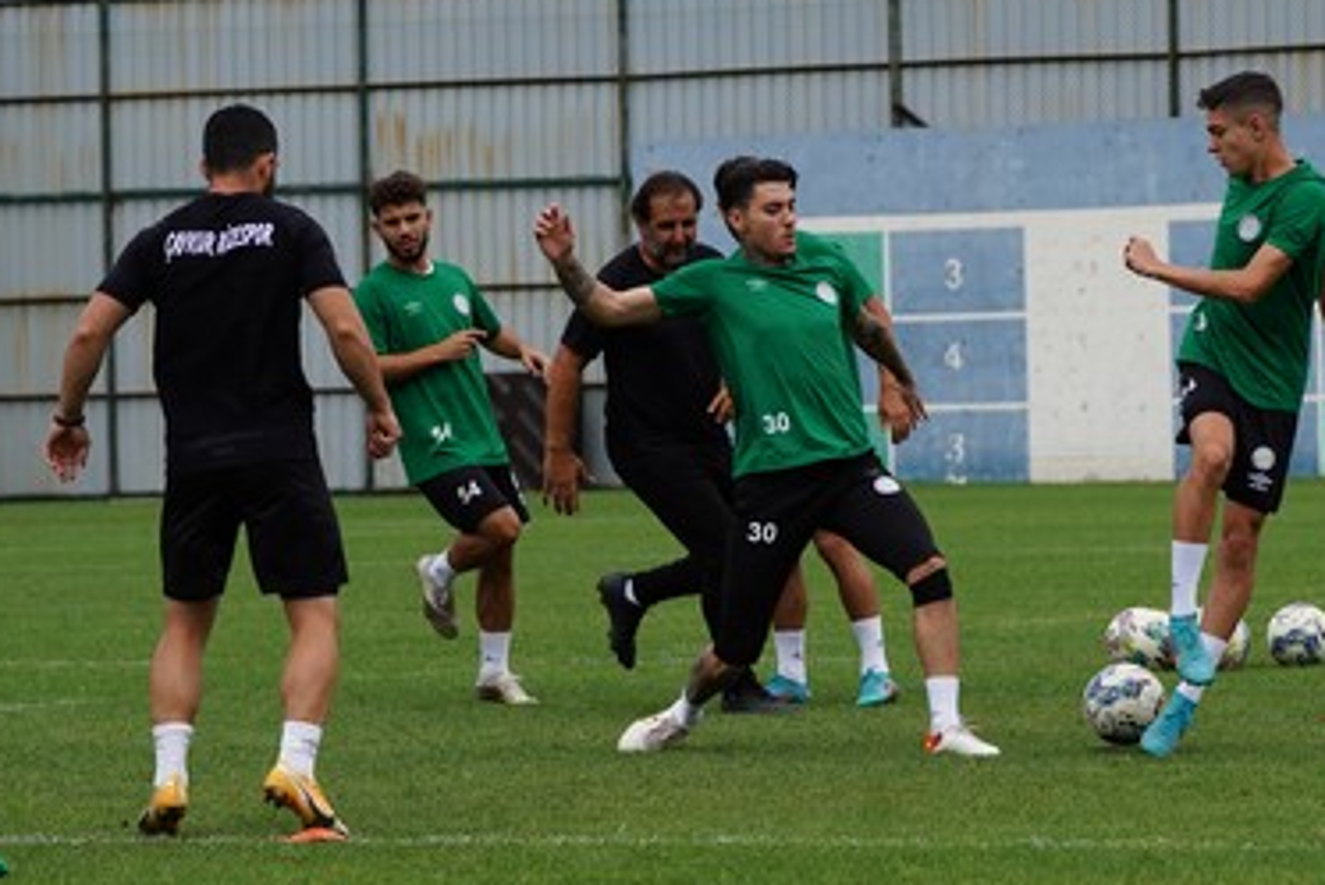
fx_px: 9315
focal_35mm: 253
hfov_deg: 8.1
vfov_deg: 5.4
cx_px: 799
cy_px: 371
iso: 250
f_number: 6.3
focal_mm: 141
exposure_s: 1/1000
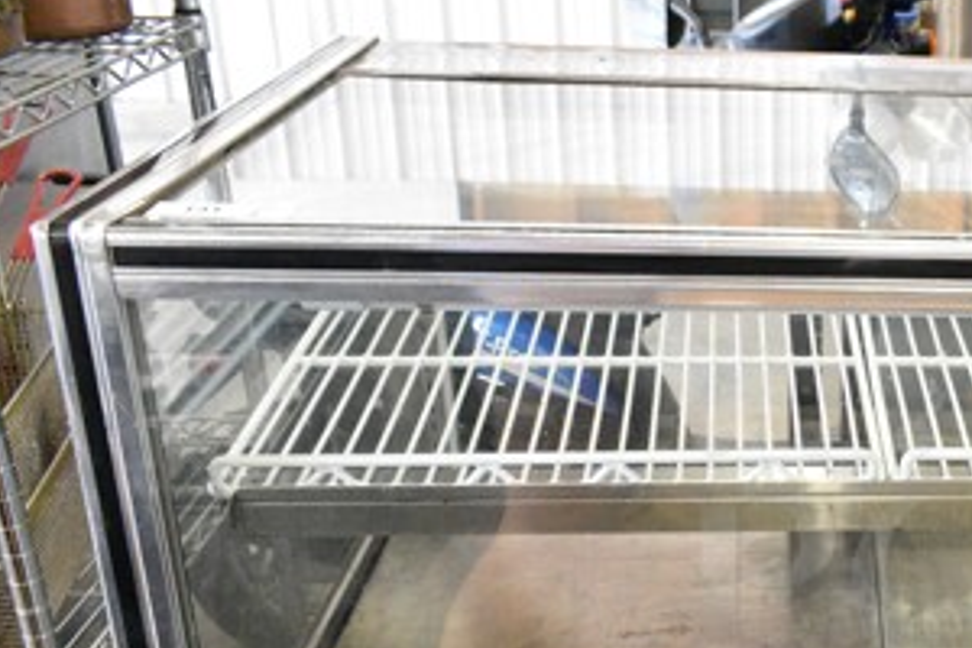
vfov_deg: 24.0
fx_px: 1485
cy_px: 570
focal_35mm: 55
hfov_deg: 33.9
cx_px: 914
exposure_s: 1/125
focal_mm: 18
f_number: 5.6
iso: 6400
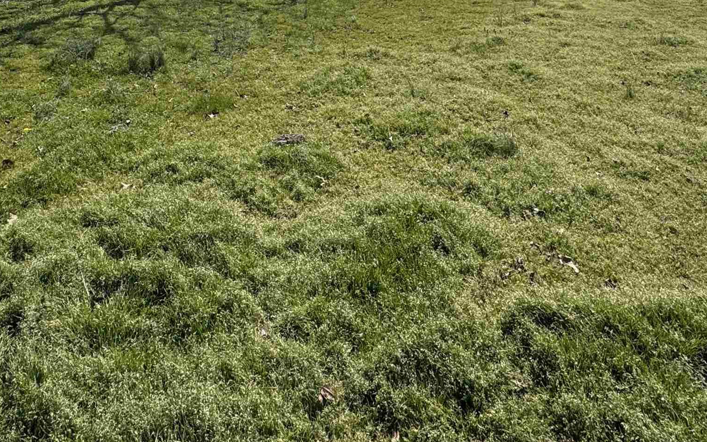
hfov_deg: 62.8
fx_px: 578
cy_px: -89
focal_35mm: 30
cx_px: 329
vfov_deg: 33.8
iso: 50
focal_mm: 2.22
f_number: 2.2
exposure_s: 1/3546
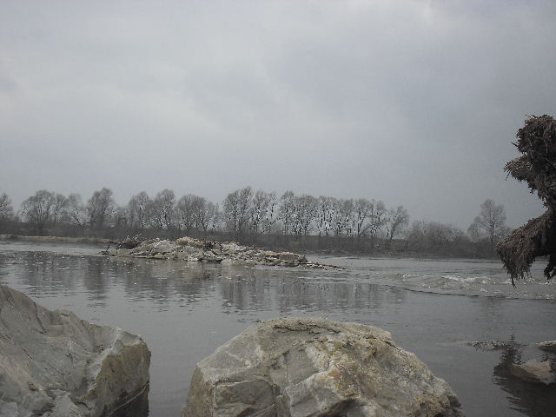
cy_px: 208
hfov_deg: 47.9
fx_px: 626
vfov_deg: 36.8
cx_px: 278
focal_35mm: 39
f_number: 3.4
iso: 80
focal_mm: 6.9
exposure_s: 1/861
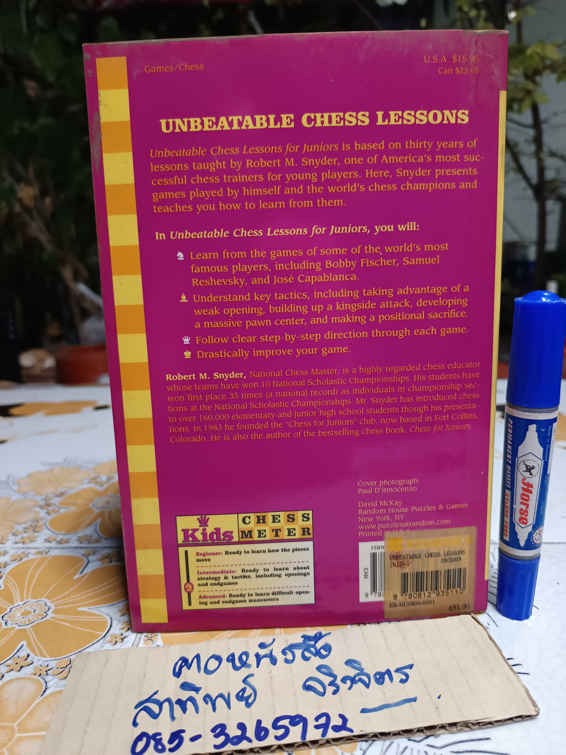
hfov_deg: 56.8
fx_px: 523
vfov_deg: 71.6
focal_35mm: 24
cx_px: 283
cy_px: 378
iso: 1527
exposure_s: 1/25
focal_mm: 5.31
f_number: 1.7
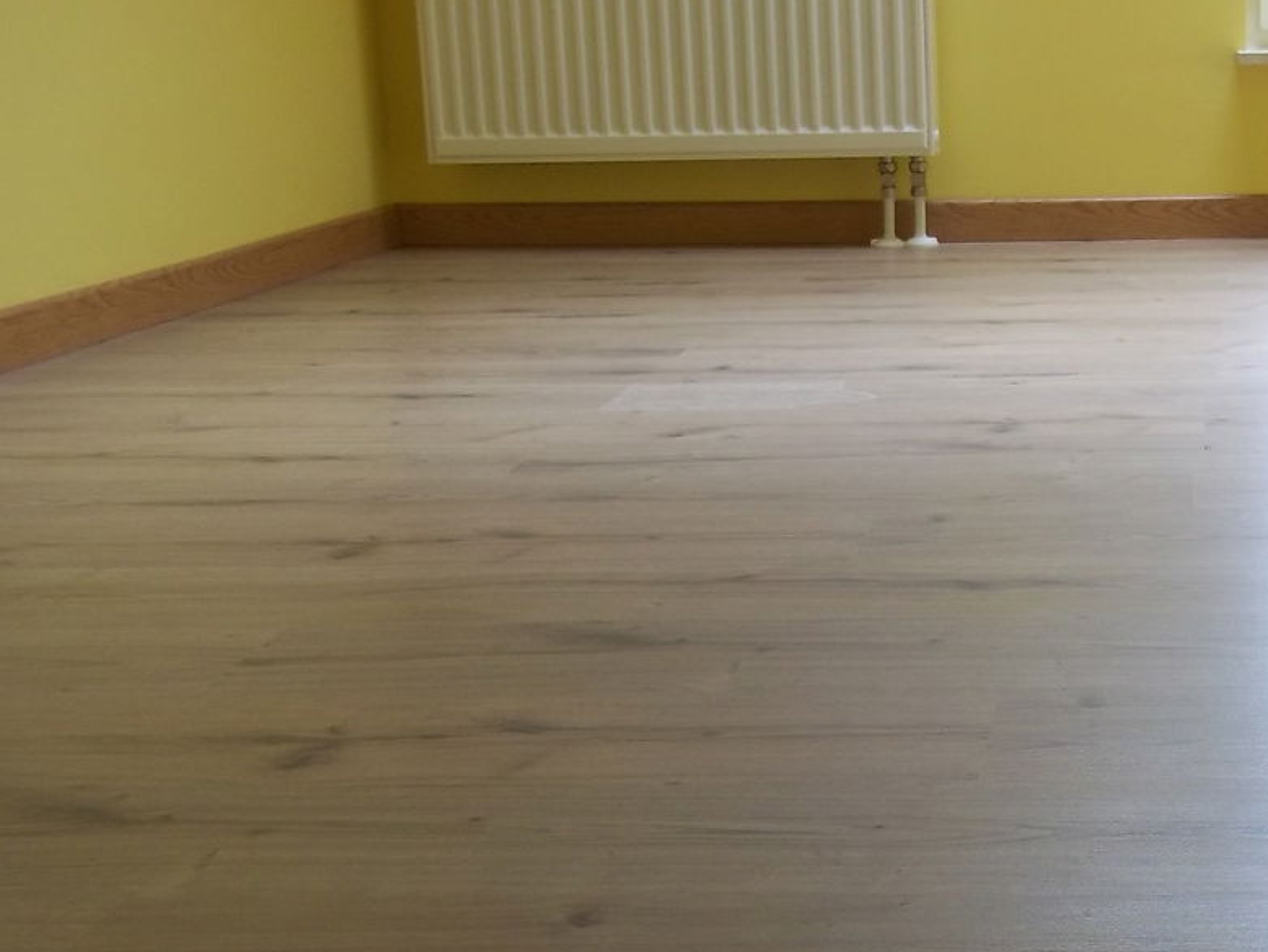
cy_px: 841
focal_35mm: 74
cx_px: 1068
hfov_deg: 25.7
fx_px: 2711
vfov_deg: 19.6
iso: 80
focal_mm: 6.5
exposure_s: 1/40
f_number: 3.1
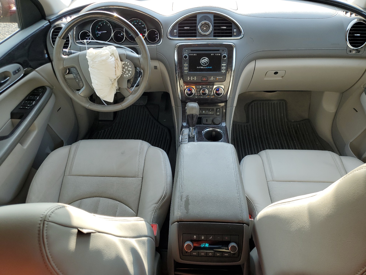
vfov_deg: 53.1
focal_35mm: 26
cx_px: 183
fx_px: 275
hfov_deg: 67.3
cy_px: 138
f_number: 1.5
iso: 50
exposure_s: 1/244
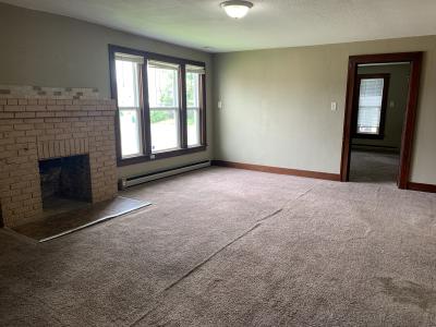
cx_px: 218
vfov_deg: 53.1
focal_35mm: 26
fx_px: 327
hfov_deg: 67.3
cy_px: 164
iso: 64
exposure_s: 1/60
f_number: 1.8
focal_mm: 4.25
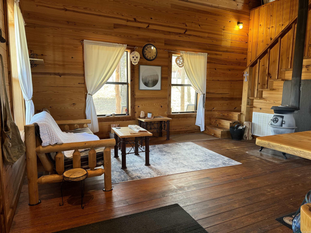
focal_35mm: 24
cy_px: 116
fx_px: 216
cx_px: 156
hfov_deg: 71.6
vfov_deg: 56.8
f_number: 1.78
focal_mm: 6.86
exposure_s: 1/60
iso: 160
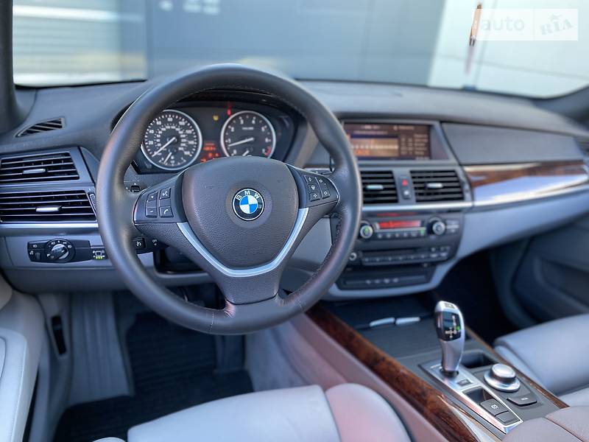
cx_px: 294
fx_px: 442
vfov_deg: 53.1
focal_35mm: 26
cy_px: 221
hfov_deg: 67.3
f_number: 1.8
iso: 125
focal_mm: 4.2
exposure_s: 1/67
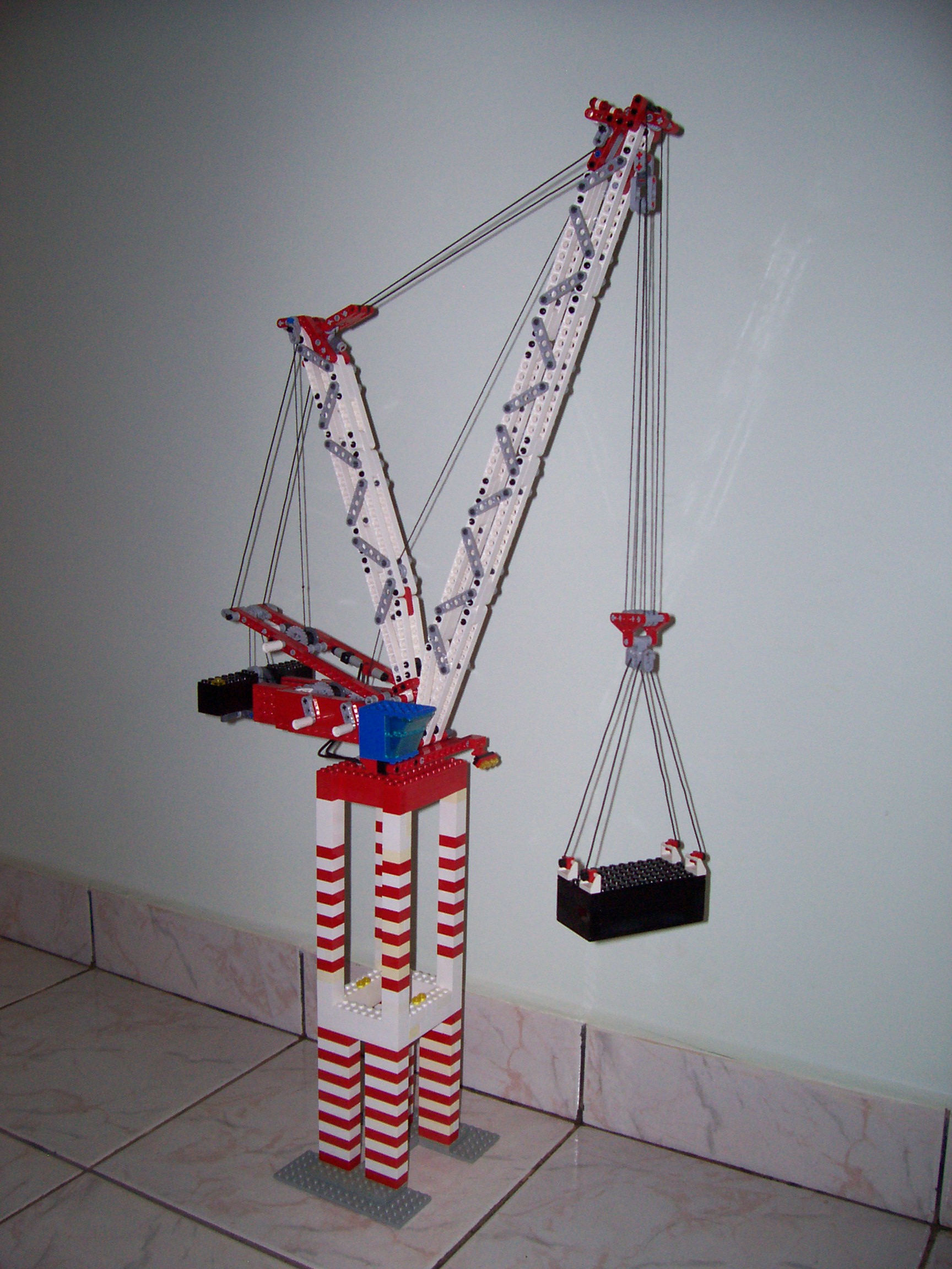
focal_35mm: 34
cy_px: 634
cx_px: 476
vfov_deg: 54.0
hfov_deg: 41.8
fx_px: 1247
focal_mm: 5.6
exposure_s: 1/112
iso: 140
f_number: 2.7
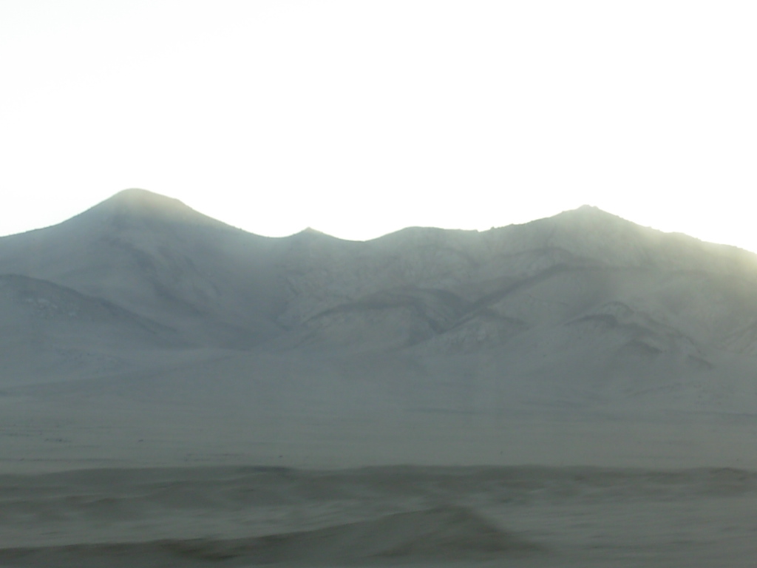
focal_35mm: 96
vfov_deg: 15.4
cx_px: 378
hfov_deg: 20.4
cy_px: 284
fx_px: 2099
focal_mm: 15.9
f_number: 6.7
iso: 84
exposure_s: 1/64
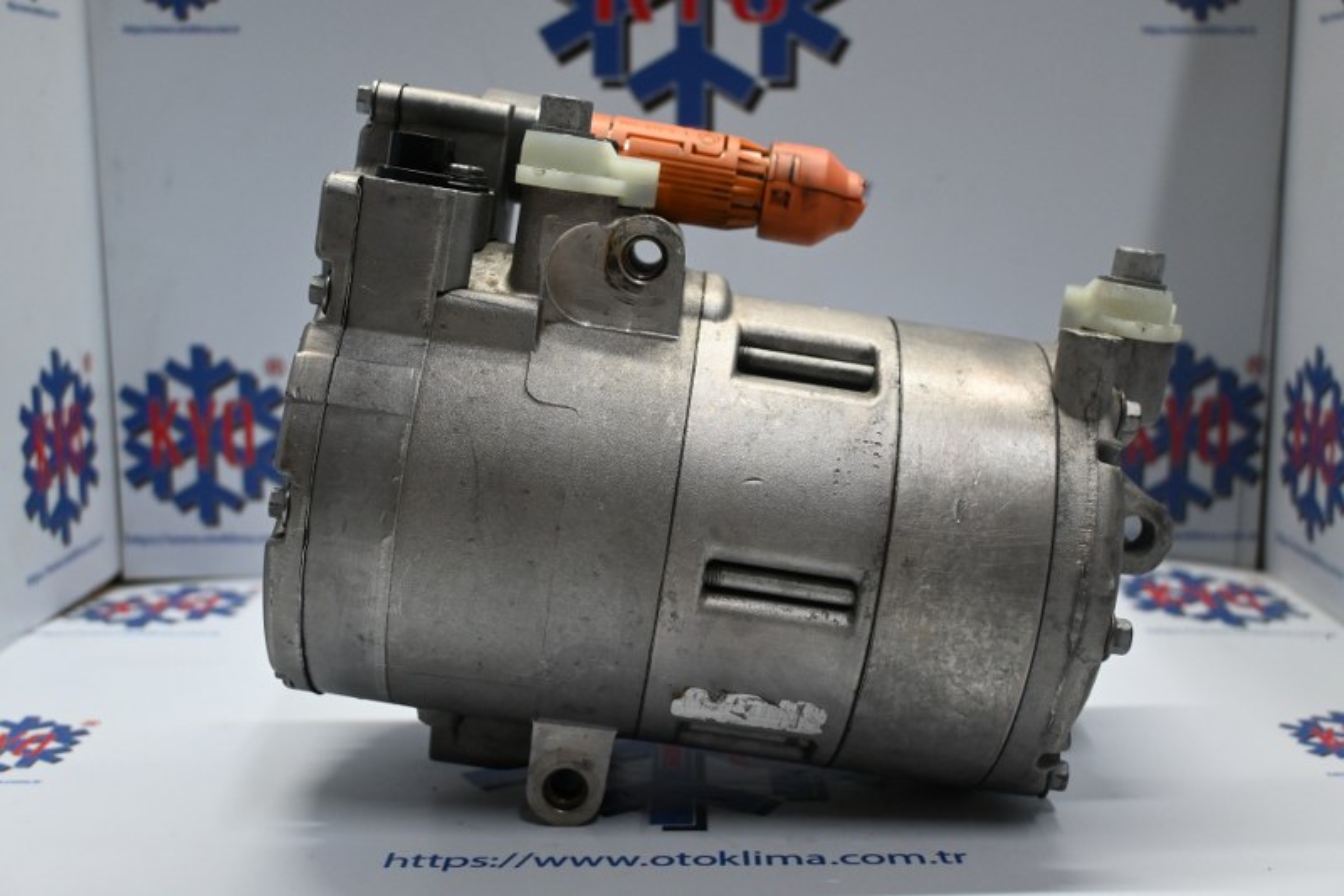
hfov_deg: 47.2
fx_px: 1540
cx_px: 672
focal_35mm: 41
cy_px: 448
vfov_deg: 32.4
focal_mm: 27.5
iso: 1250
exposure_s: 1/125
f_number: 4.5
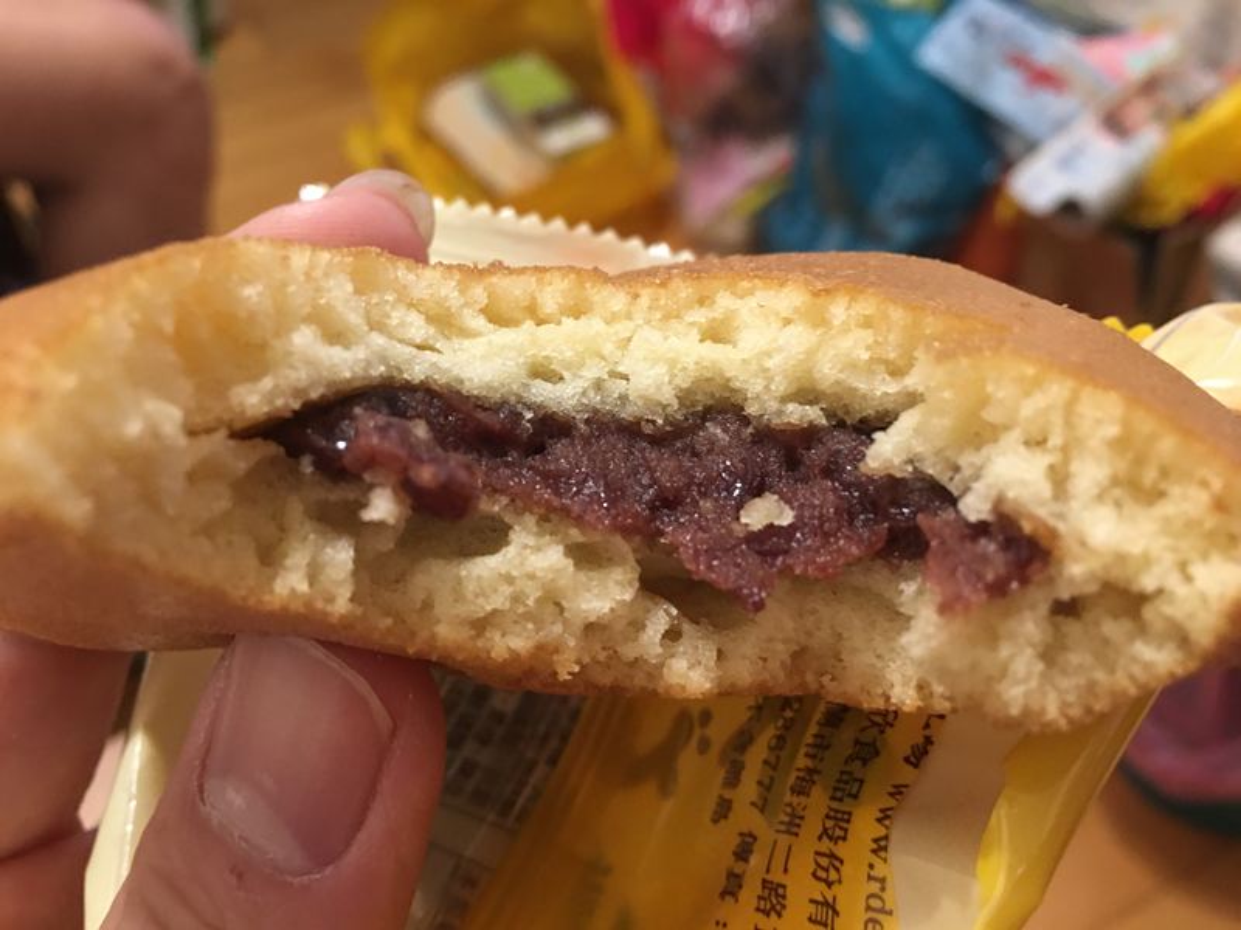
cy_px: 465
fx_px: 1040
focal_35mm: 29
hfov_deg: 61.7
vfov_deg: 48.2
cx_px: 620
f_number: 2.2
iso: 50
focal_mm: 4.15
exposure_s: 1/4
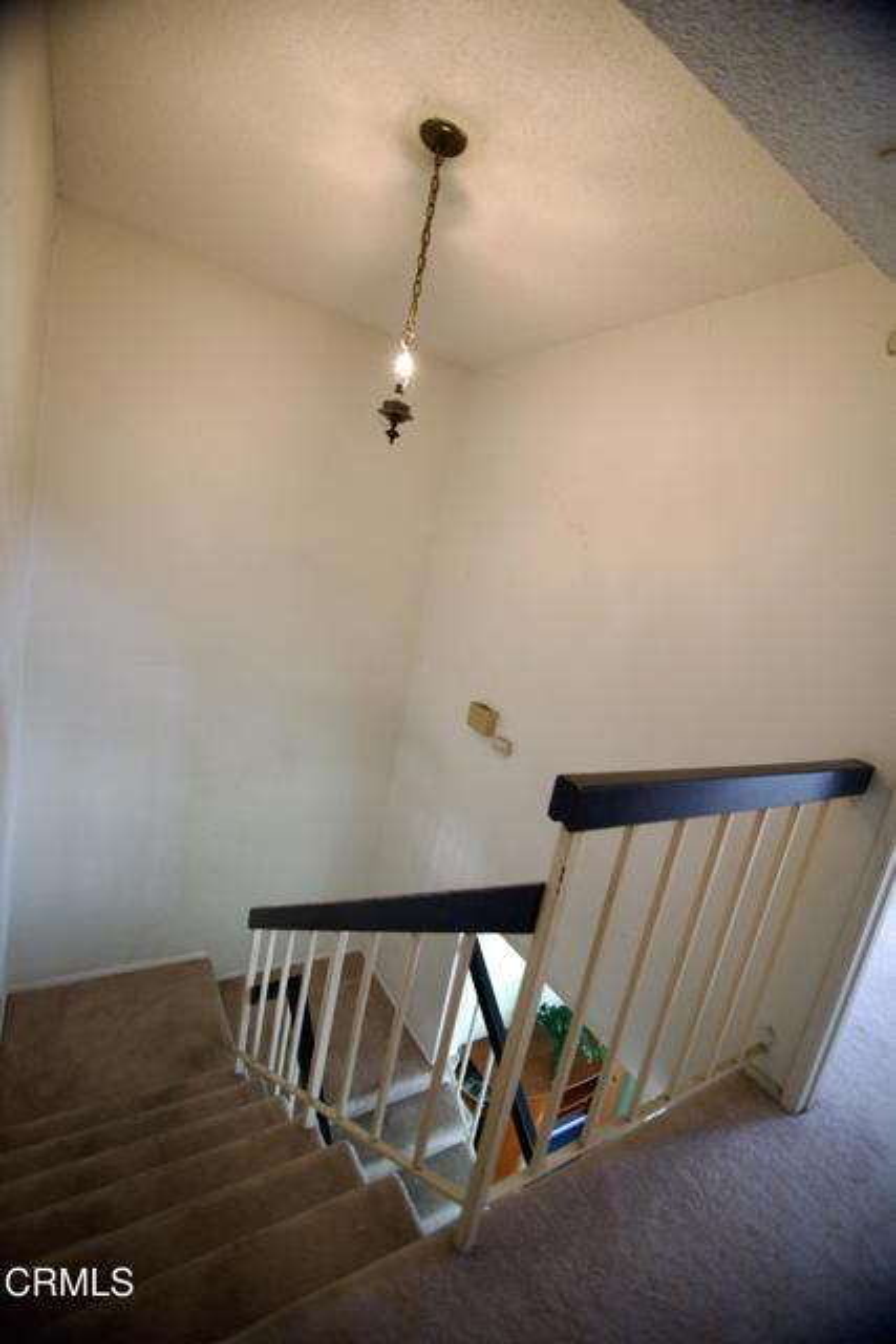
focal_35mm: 15
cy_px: 672
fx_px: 560
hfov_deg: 77.4
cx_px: 448
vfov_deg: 100.4
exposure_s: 1/160
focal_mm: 15
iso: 800
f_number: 2.8
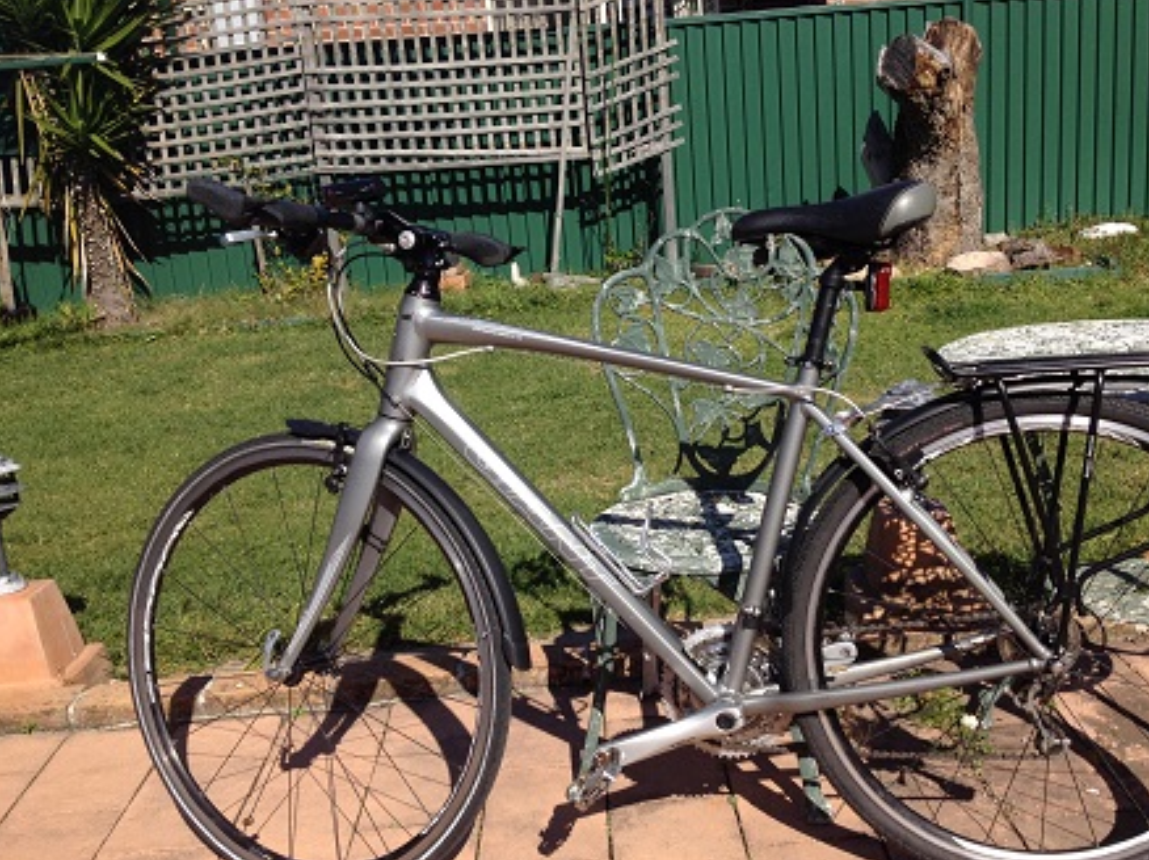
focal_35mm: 40
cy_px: 439
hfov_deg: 46.7
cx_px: 643
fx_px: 1327
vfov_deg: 35.9
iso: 50
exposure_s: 1/2404
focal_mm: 4.28
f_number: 2.4
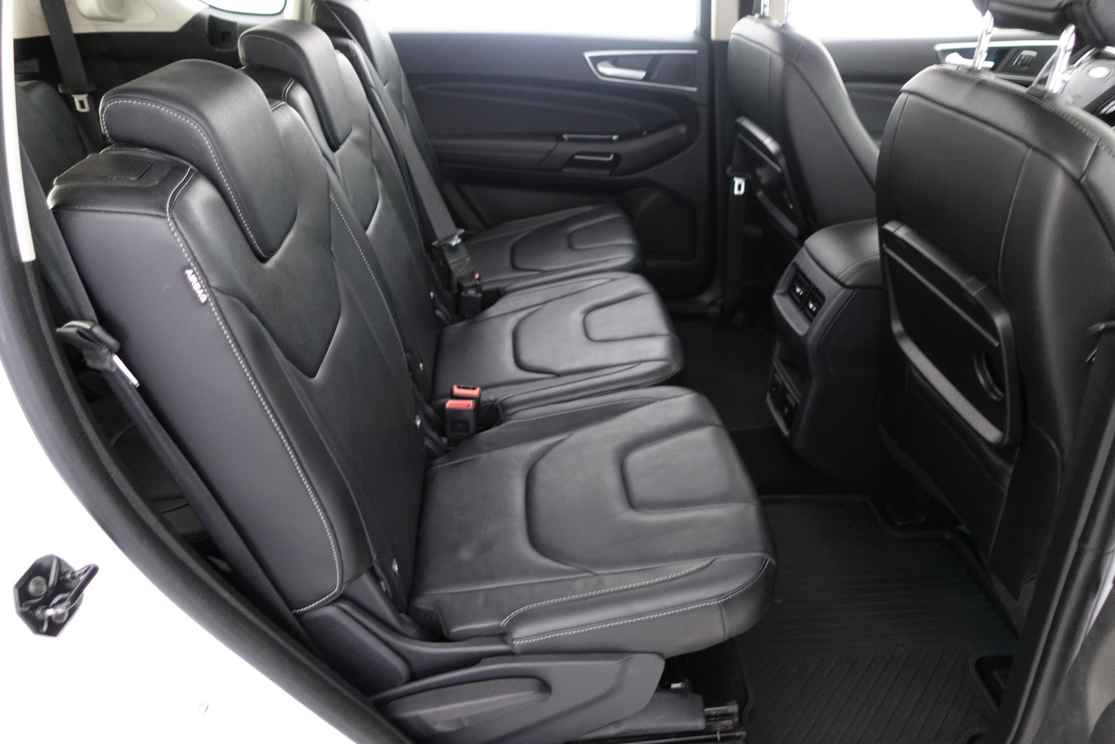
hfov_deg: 73.7
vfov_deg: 53.1
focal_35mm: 24
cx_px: 558
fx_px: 743
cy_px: 372
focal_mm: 9.4
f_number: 1.8
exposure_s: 1/13
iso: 800
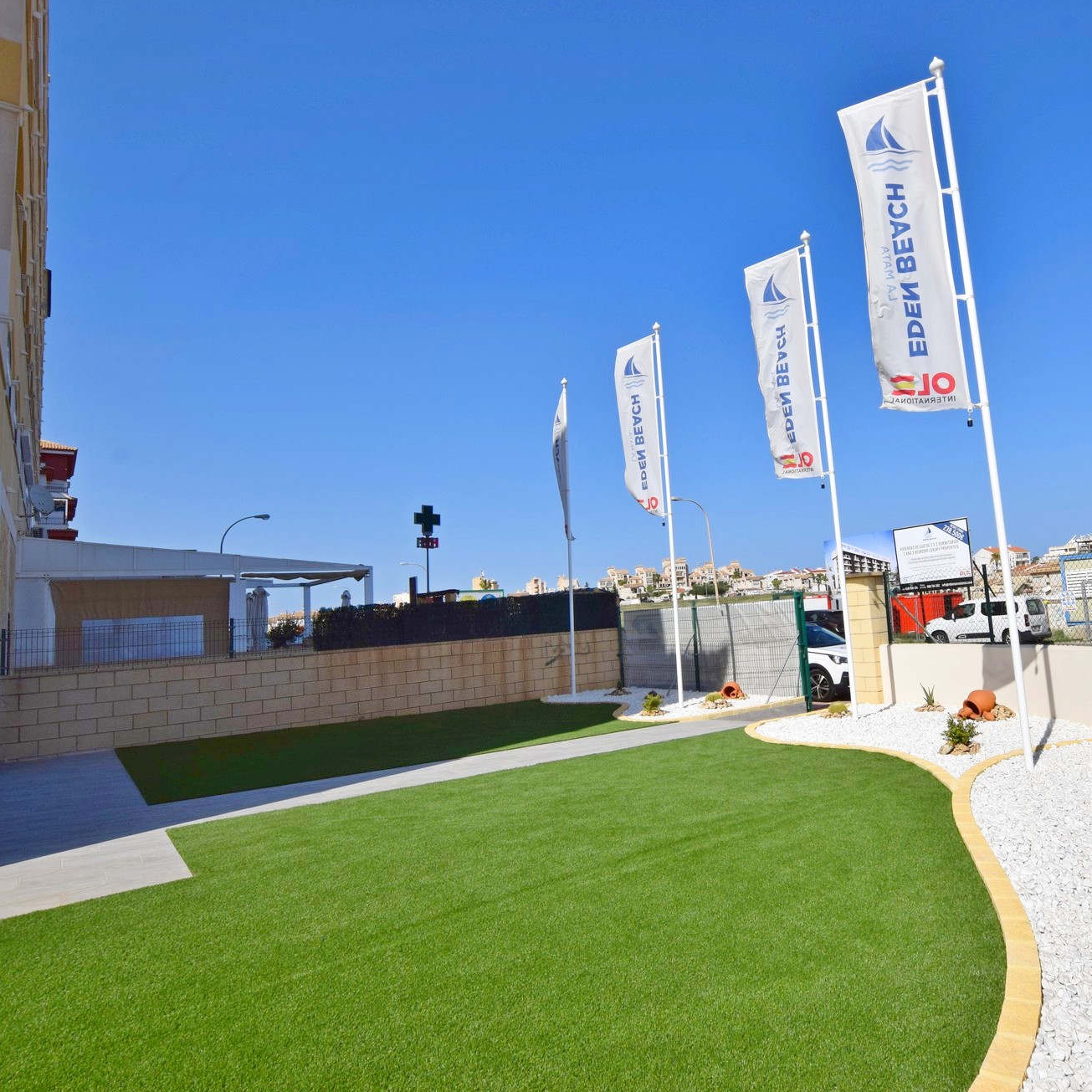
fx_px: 714
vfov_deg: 74.8
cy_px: 528
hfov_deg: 73.0
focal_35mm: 20
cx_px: 709
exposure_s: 1/500
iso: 200
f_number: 11
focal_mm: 10
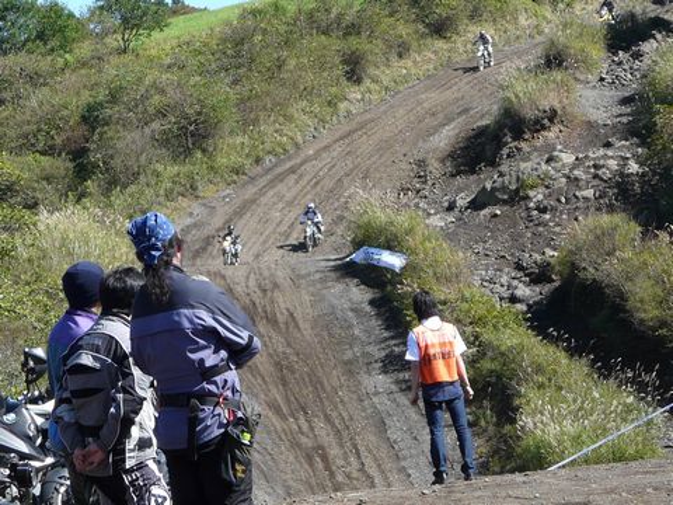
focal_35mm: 206
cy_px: 252
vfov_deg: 7.2
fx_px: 4005
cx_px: 336
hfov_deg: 9.6
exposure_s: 1/500
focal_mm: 21.1
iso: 100
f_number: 3.6
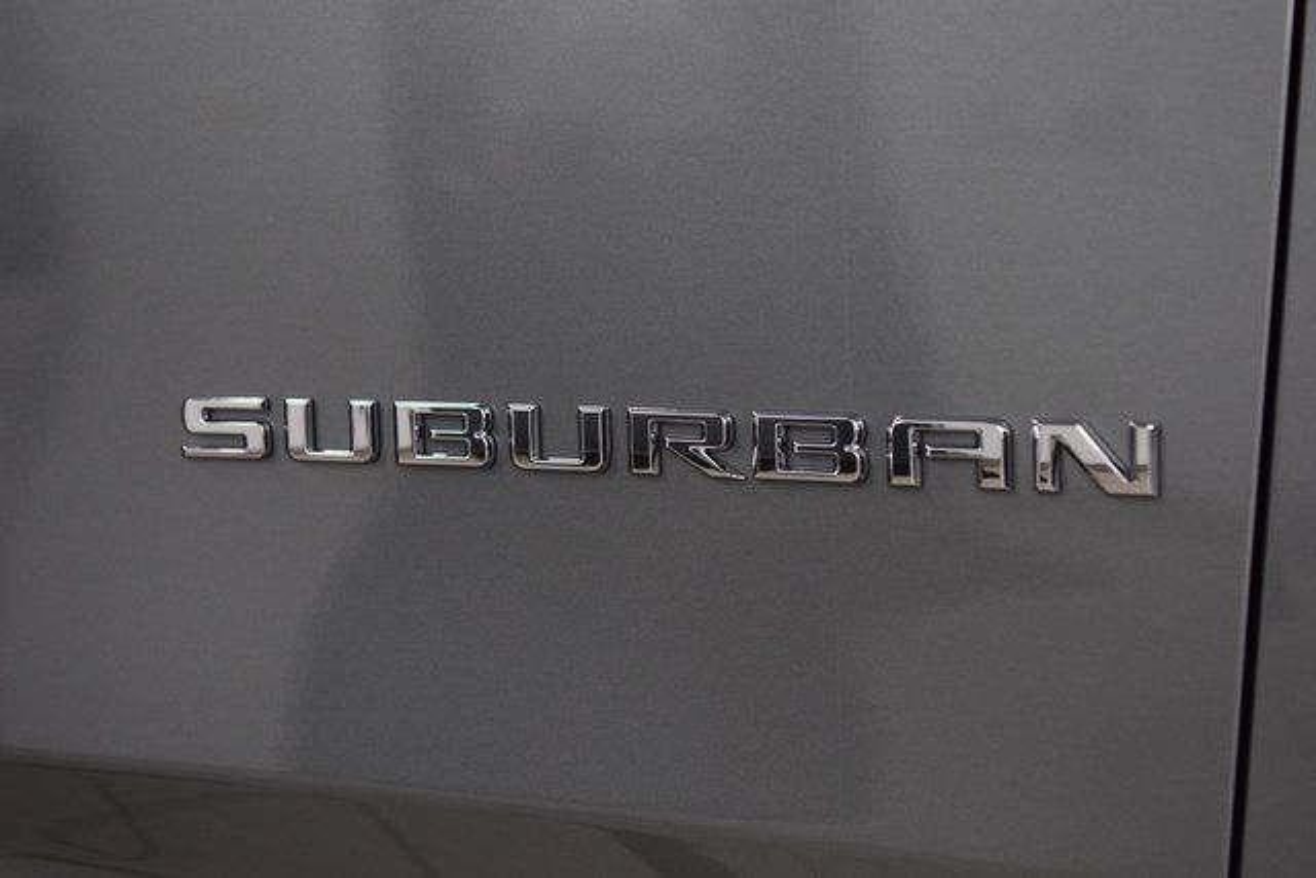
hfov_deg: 24.2
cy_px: 439
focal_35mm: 84
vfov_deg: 16.3
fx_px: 3071
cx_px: 658
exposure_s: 1/125
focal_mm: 56
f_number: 4
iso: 1600
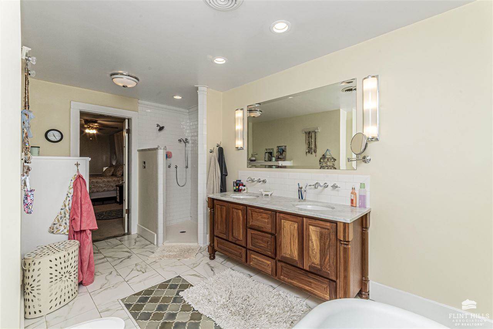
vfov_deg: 77.3
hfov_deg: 100.4
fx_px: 205
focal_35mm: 15
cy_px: 164
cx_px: 246
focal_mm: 10
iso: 1250
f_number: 18
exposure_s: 1/60
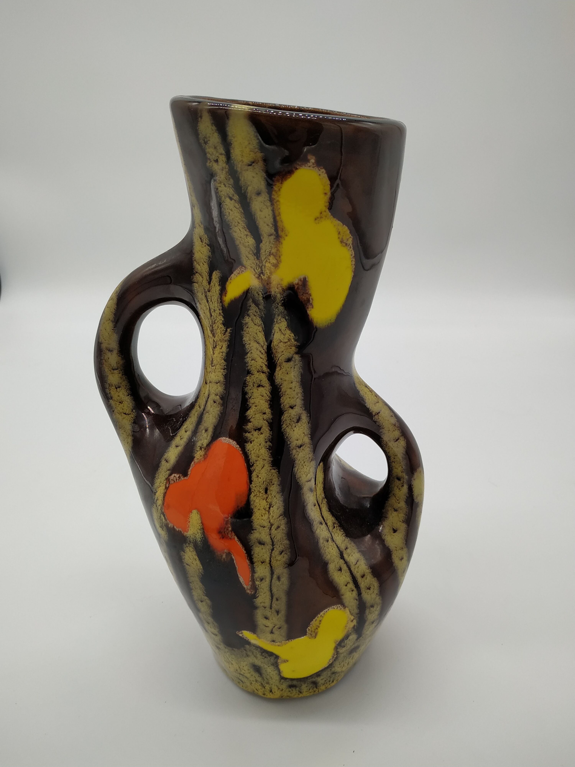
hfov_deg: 56.8
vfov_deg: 71.6
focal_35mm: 24
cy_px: 384
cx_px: 288
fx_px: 532
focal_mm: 3.94
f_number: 1.9
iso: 100
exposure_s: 1/390
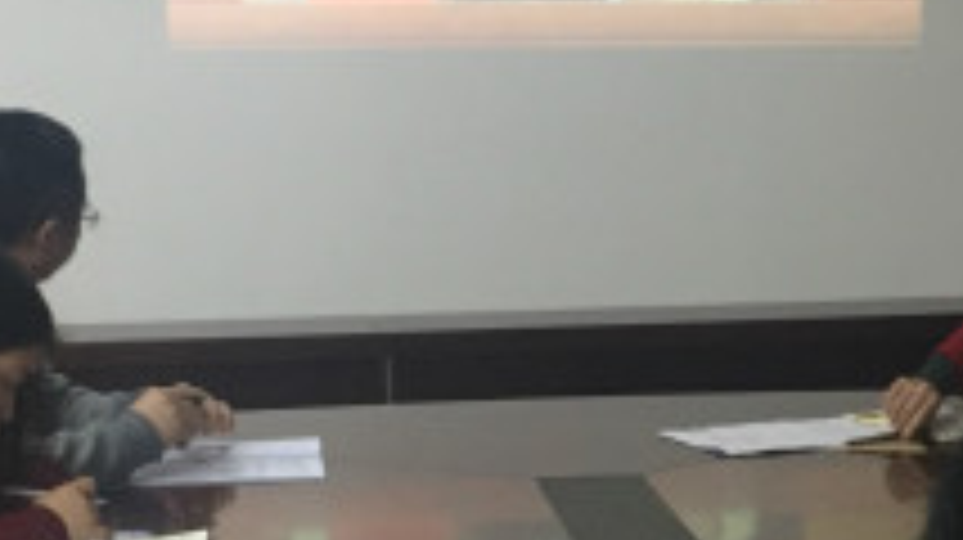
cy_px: 454
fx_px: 3011
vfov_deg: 10.2
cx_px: 639
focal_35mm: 118
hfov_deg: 18.1
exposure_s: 1/33
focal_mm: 4.15
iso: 160
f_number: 2.2
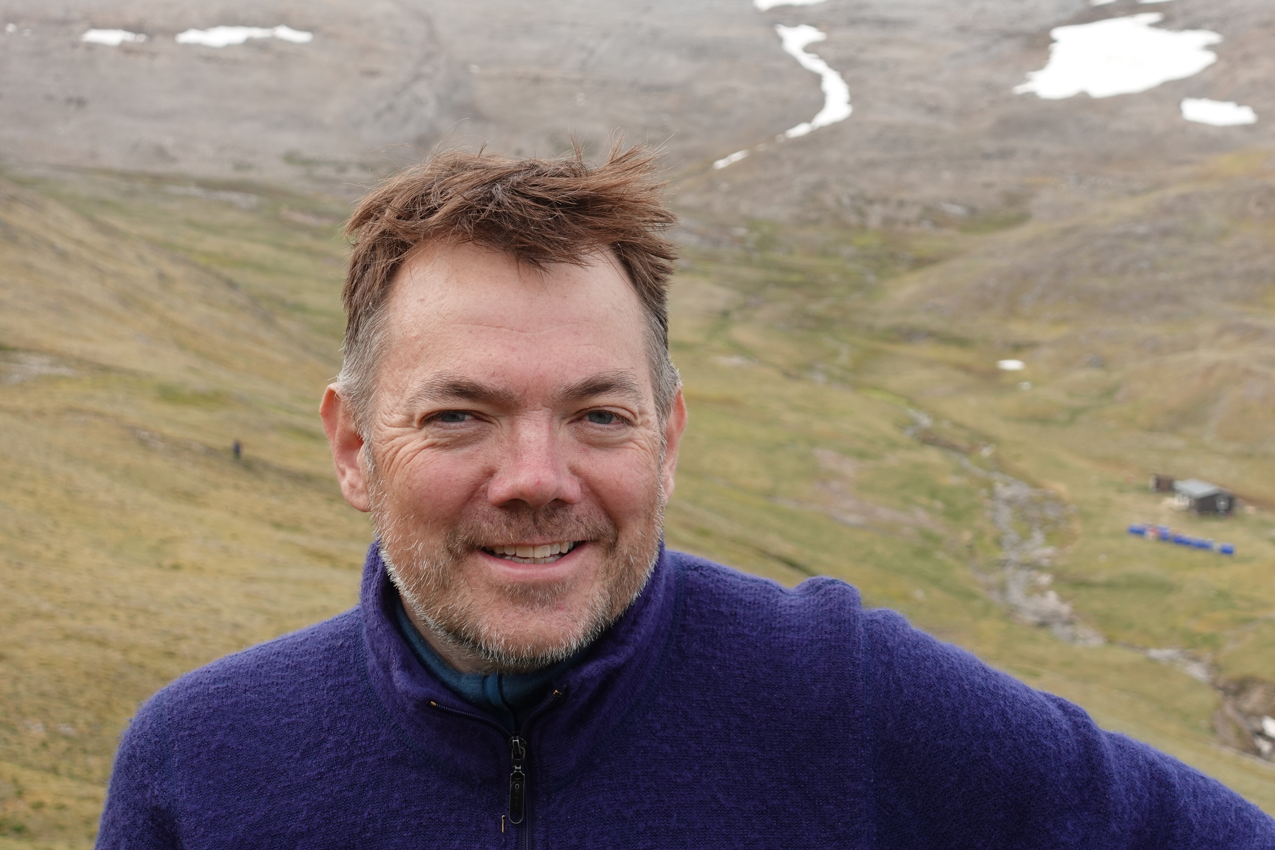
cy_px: 480
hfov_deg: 32.4
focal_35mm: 62
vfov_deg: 21.9
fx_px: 2196
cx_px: 707
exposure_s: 1/200
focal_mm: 19.86
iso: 125
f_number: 4
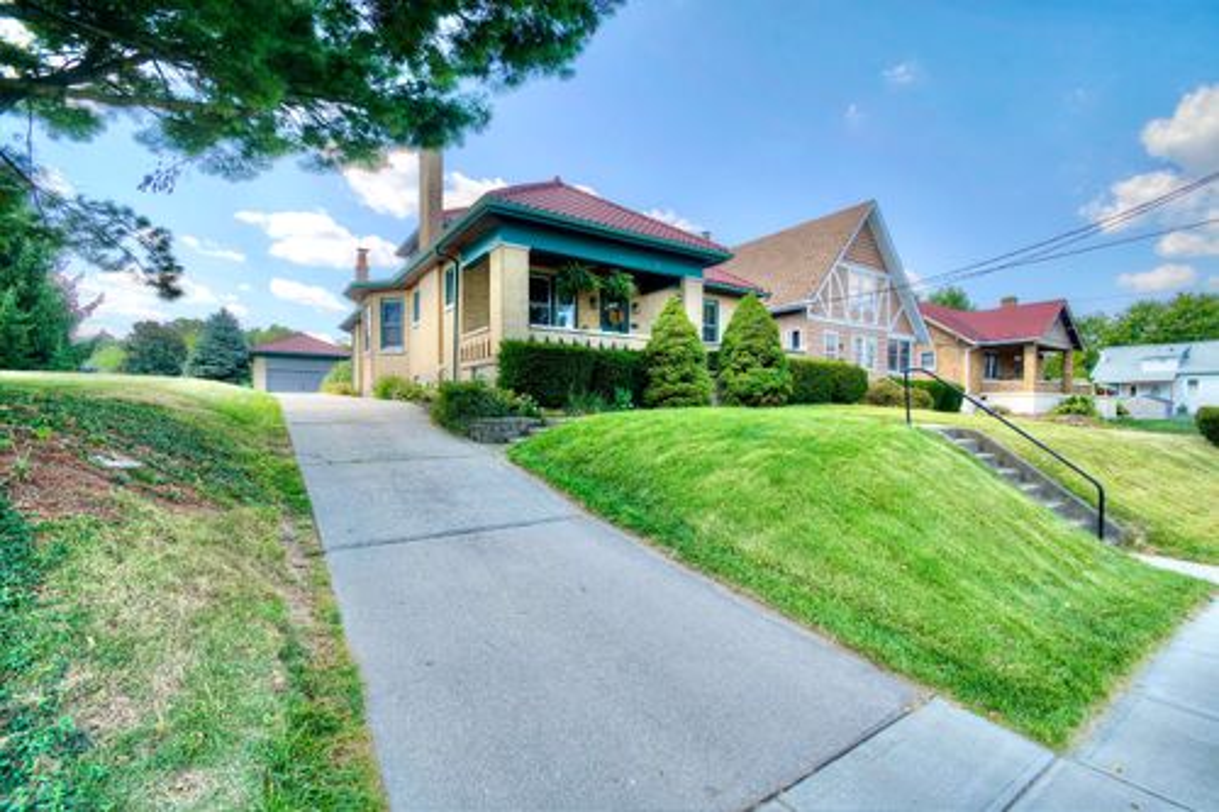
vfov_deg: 77.3
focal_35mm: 15
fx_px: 508
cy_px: 406
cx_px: 610
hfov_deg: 100.4
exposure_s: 1/80
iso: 100
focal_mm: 10
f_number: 11
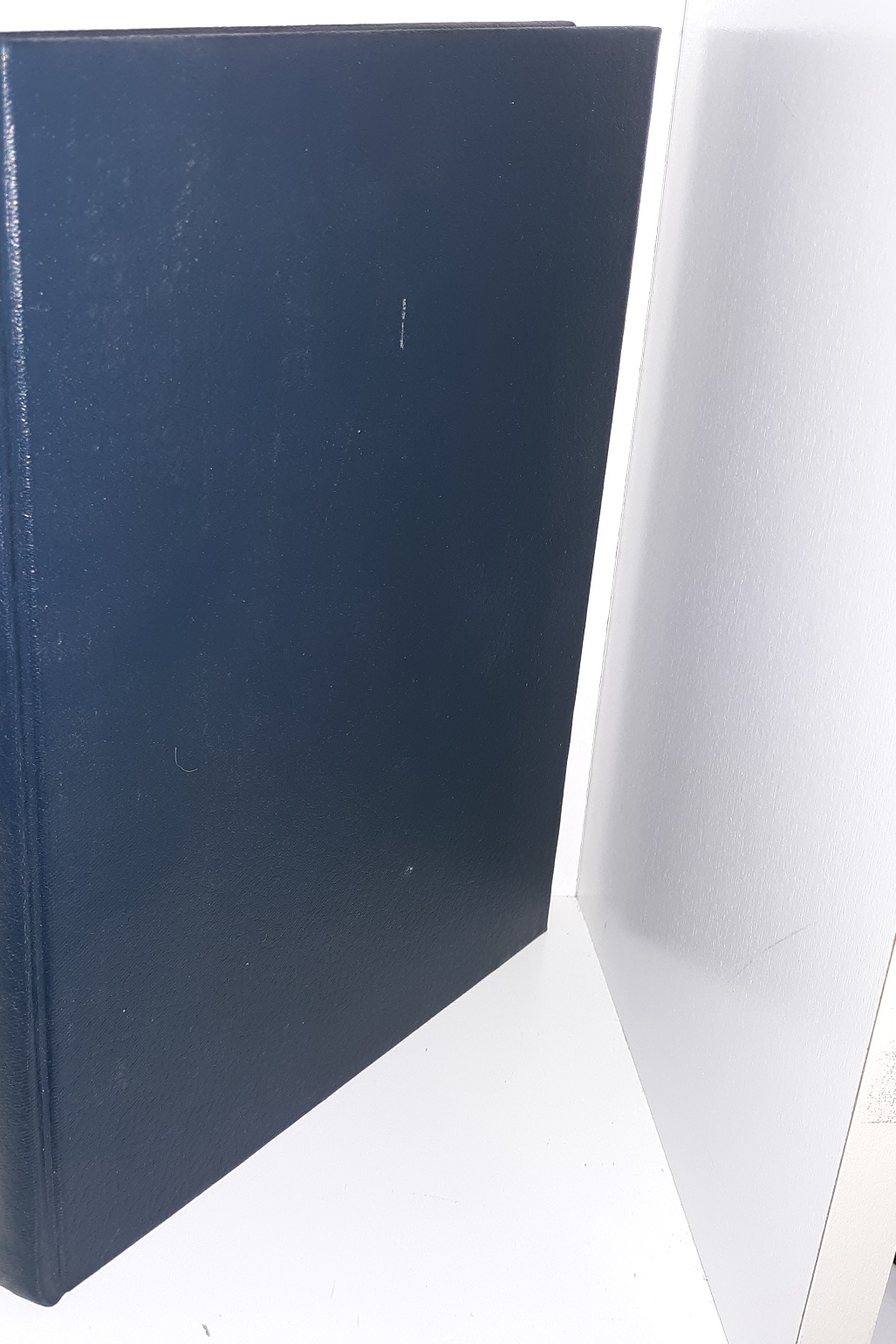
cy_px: 671
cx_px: 297
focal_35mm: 39
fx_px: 1456
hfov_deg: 33.9
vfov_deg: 49.6
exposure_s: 1/40
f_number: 1.7
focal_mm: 3.7
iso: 50
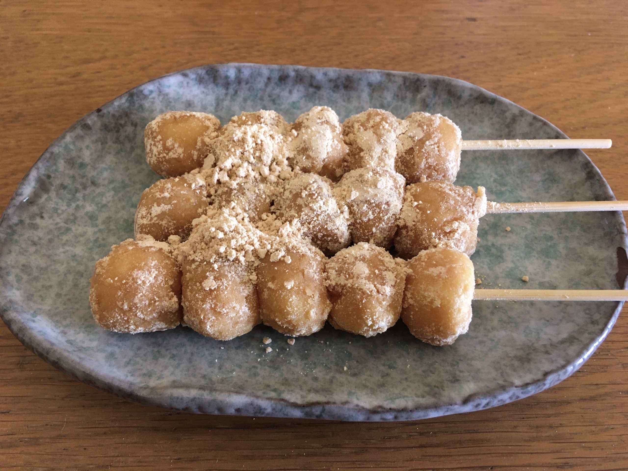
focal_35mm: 29
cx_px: 314
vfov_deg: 48.2
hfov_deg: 61.7
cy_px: 236
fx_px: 526
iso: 100
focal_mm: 4.15
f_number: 2.2
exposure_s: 1/30
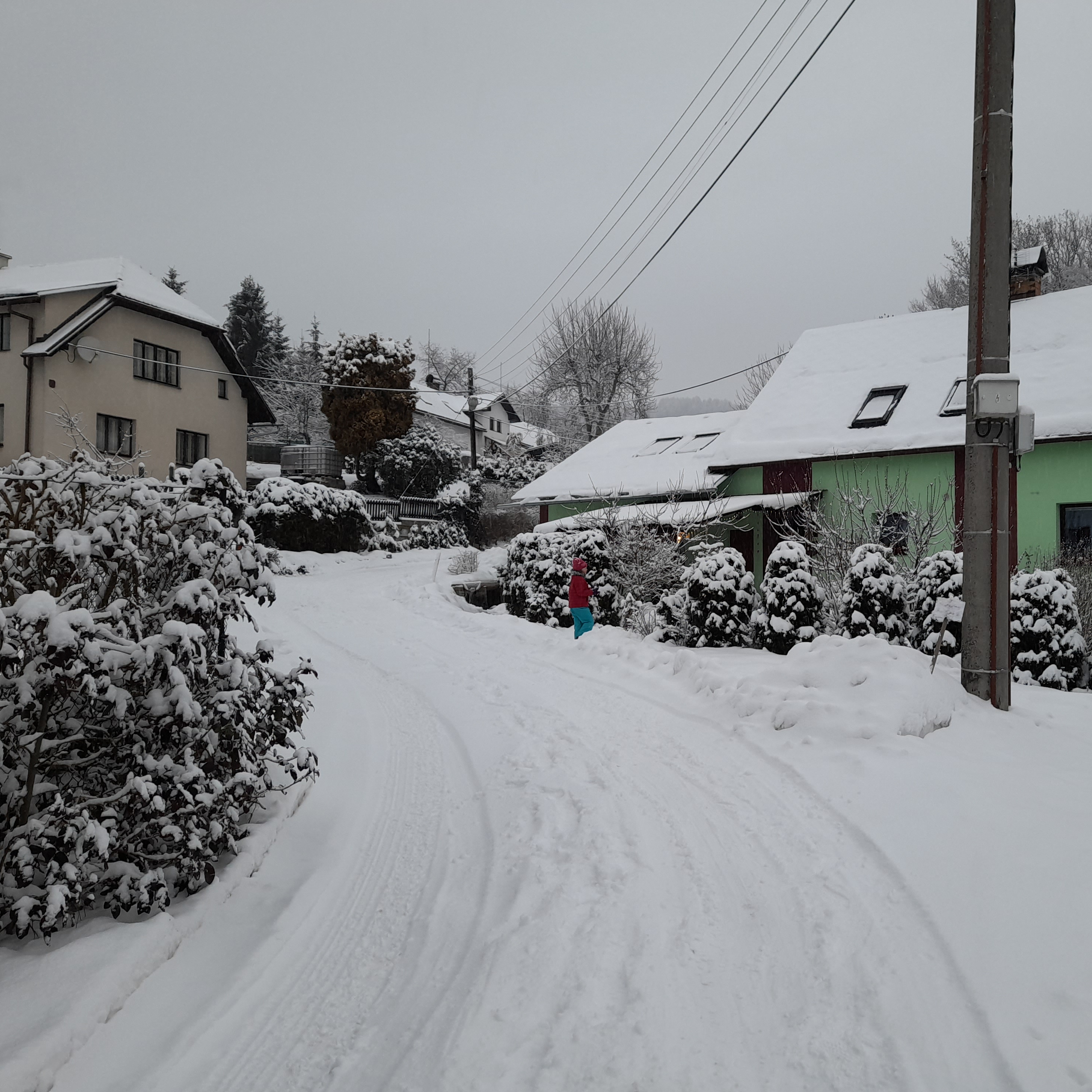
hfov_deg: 53.4
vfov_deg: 54.0
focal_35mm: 30
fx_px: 1071
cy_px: 547
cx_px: 692
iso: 64
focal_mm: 4.6
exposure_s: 1/50
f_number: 2
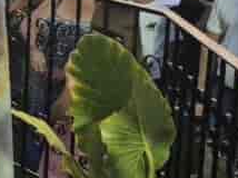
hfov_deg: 13.6
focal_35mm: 115
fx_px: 790
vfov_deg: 12.1
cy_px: -106
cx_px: -292
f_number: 1.8
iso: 400
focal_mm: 5.4
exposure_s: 1/100
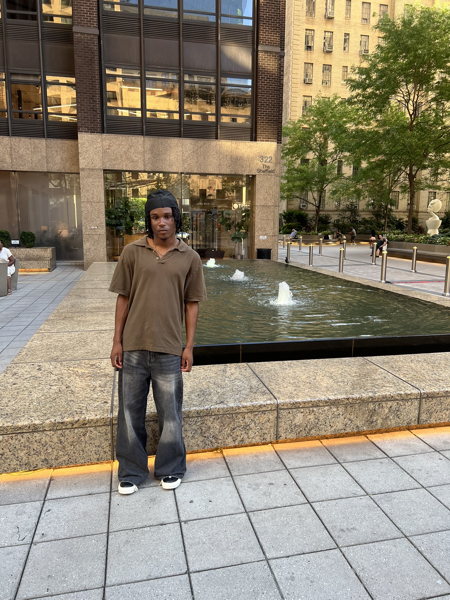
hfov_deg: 53.1
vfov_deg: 67.3
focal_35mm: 26
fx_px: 451
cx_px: 225
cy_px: 300
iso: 64
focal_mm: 5.7
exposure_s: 1/120
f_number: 1.5
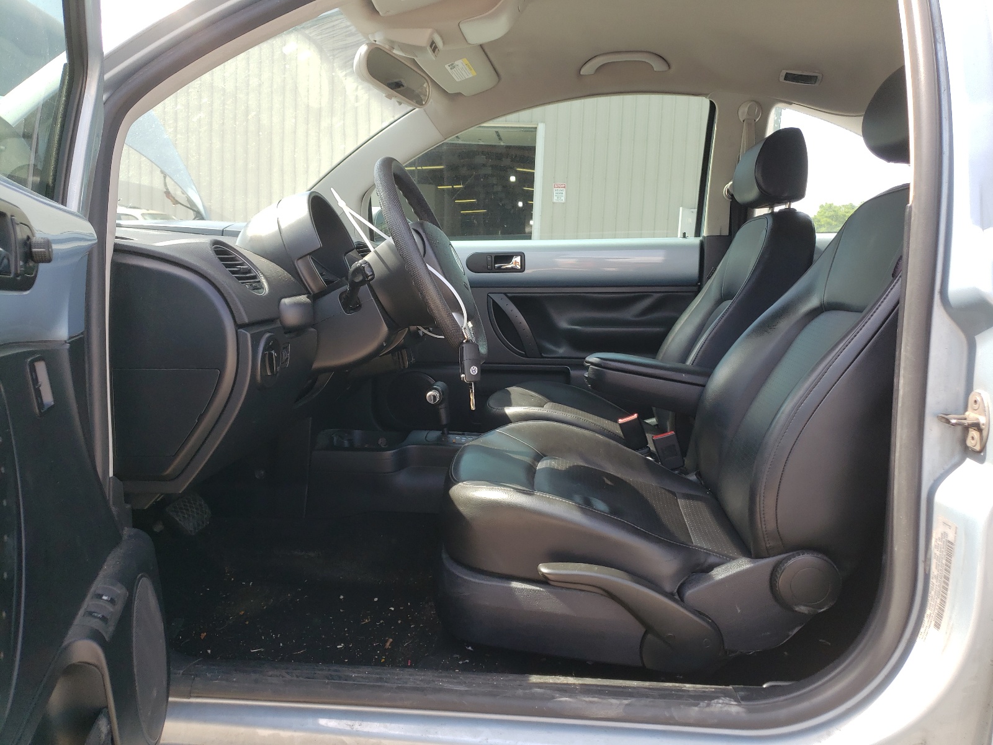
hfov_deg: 67.3
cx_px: 496
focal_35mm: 26
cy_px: 372
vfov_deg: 53.1
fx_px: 746
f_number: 1.5
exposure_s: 1/435
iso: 50
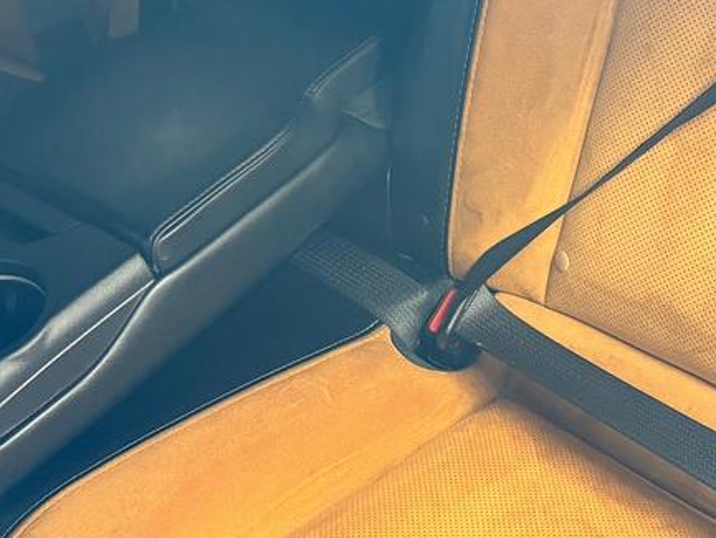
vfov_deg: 20.6
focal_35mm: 71
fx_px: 1469
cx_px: 461
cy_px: 141
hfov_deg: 27.3
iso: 800
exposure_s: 1/40
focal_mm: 6.76
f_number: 1.78
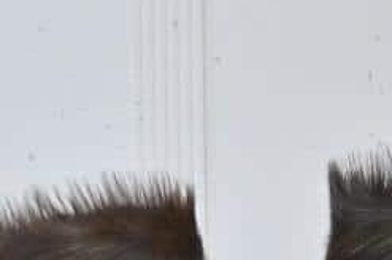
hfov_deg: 6.0
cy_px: 382
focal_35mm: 340
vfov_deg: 4.0
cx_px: 406
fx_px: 3697
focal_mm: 55
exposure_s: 1/200
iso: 1000
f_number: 4
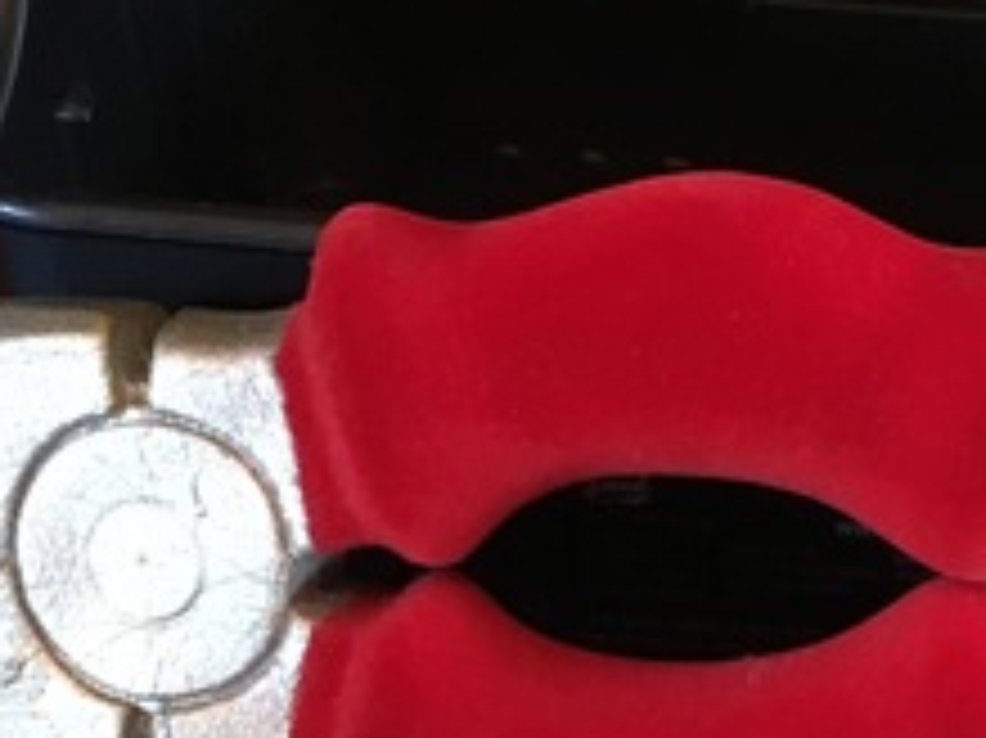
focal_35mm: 106
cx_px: 950
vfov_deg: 13.8
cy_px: 716
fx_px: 3018
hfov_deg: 18.2
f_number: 2.2
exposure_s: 1/17
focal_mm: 4.15
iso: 200
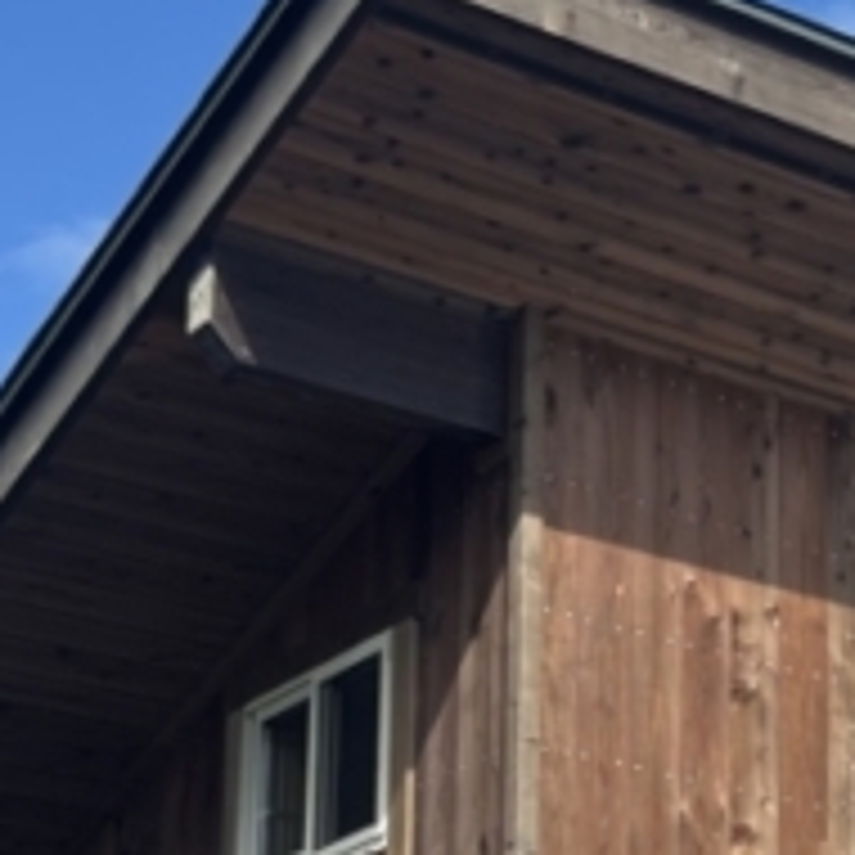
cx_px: 1066
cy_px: 873
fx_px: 3465
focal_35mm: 124
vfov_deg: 13.8
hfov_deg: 13.6
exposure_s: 1/3257
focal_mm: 5.7
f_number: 1.5
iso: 50
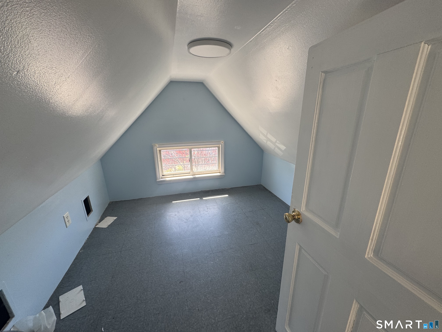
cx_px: 221
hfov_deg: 102.1
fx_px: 179
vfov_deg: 85.7
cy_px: 166
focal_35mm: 14
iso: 64
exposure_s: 1/99
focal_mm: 2.22
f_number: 2.2
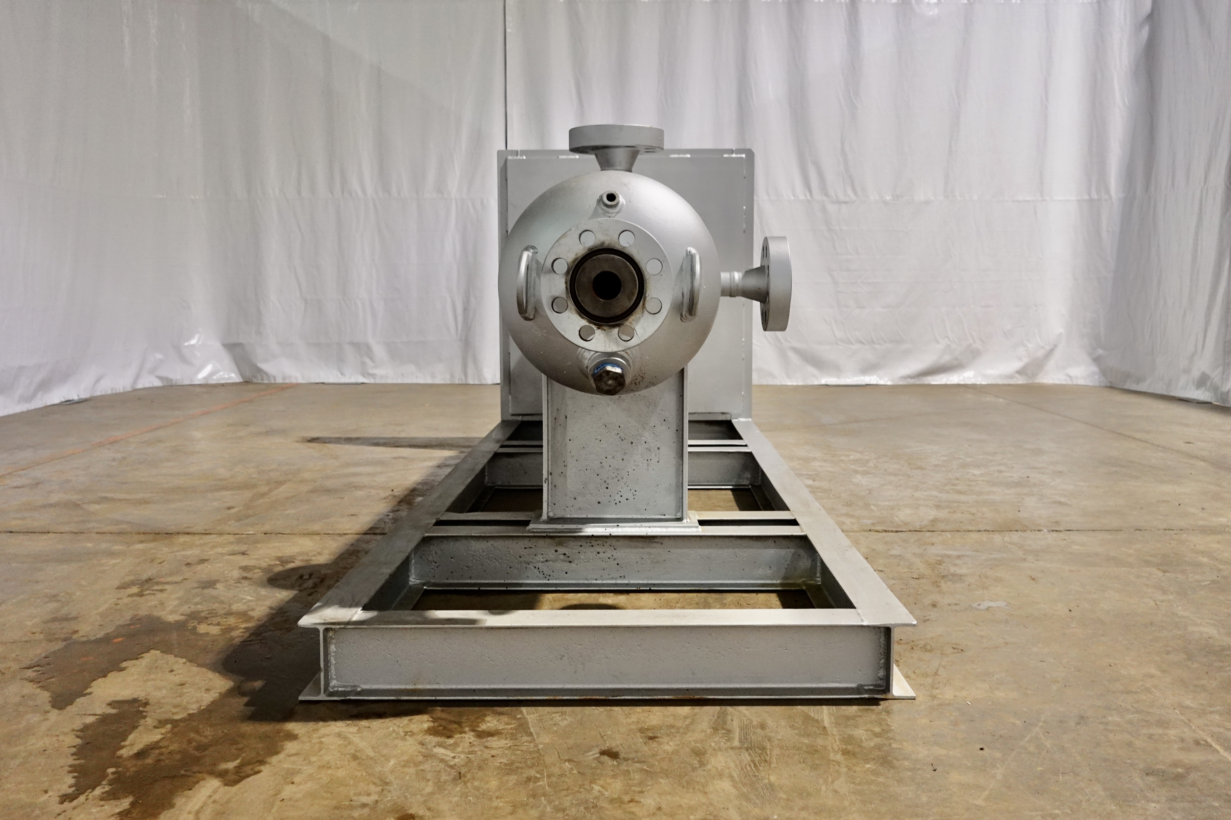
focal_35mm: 33
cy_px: 410
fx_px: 1128
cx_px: 616
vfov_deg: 40.0
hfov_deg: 57.2
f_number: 2.8
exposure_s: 1/20
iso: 800
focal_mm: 12.65
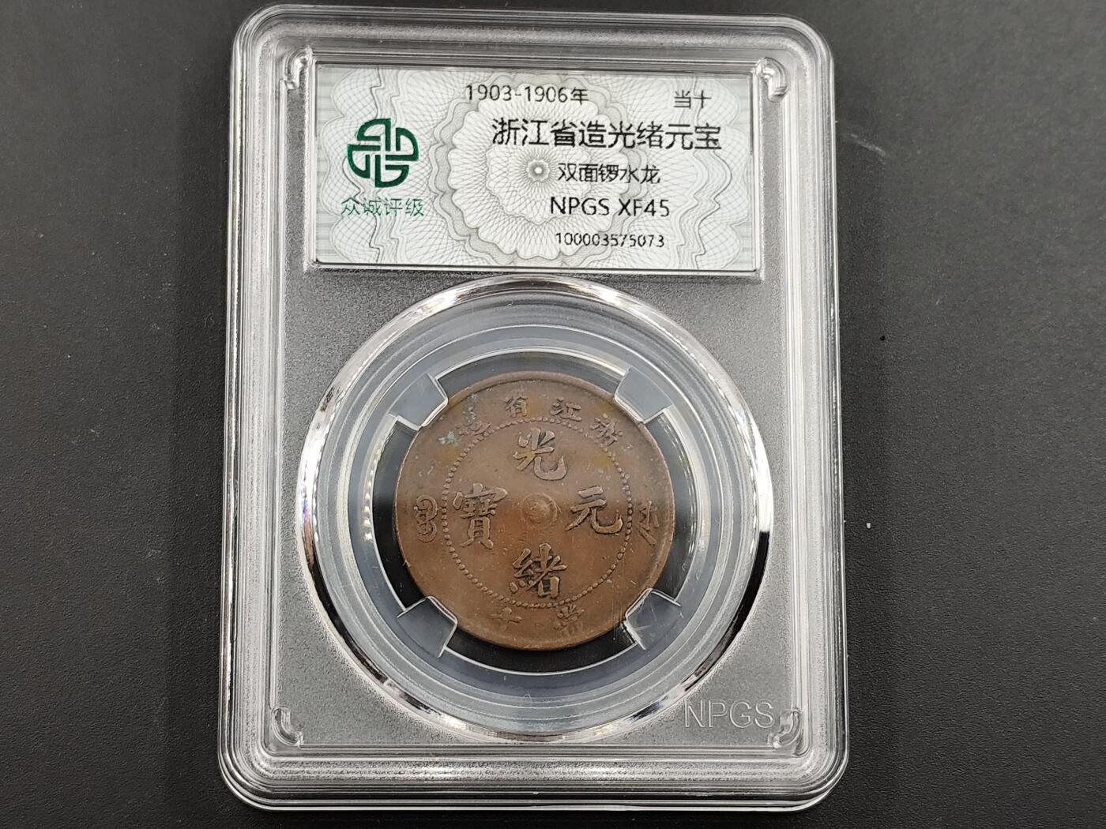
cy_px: 414
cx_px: 553
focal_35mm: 81
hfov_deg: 24.1
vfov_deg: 18.2
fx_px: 2588
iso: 80
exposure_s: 1/100
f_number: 1.65
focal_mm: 6.14
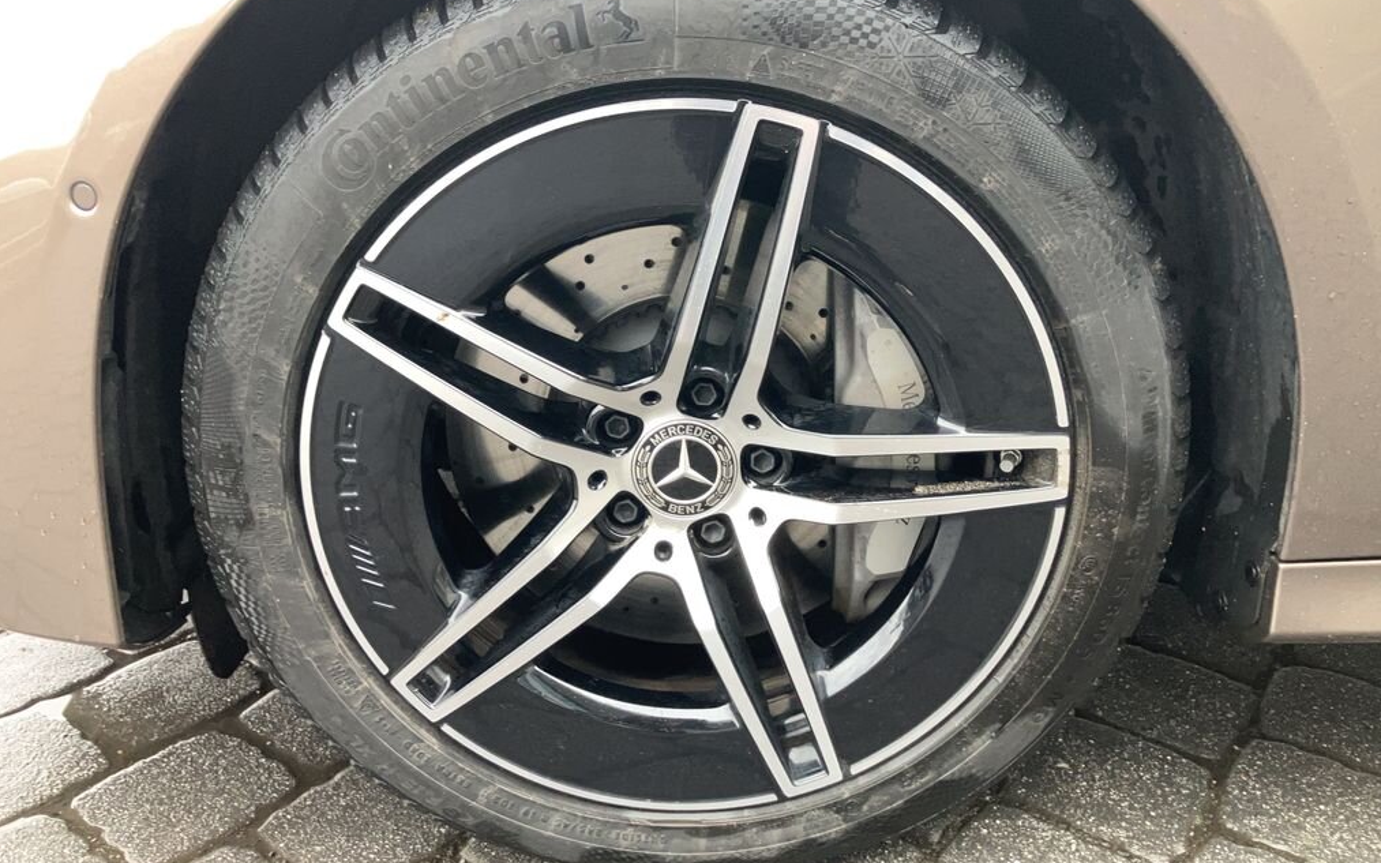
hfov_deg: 62.9
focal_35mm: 30
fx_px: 1129
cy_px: 416
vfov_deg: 41.8
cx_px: 694
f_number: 1.8
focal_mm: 3.99
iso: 125
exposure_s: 1/60
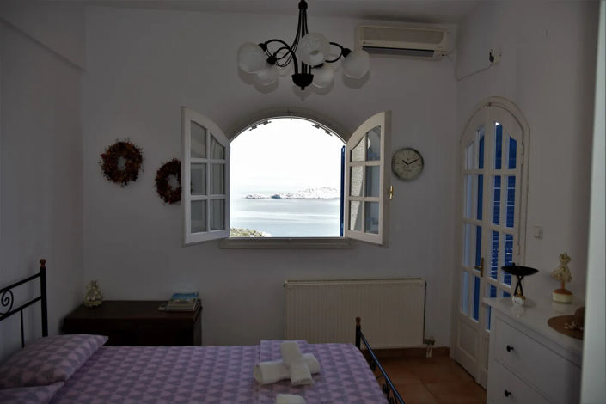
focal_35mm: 26
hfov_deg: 70.4
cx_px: 303
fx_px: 429
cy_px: 202
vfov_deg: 50.4
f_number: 3.2
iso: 100
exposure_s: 1/250
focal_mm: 17
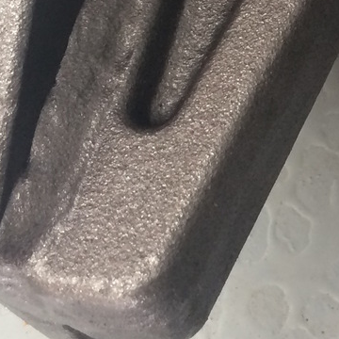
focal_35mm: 114
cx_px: 485
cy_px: -74
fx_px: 1263
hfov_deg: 14.4
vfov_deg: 14.8
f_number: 2.2
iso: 50
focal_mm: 4.15
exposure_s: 1/33
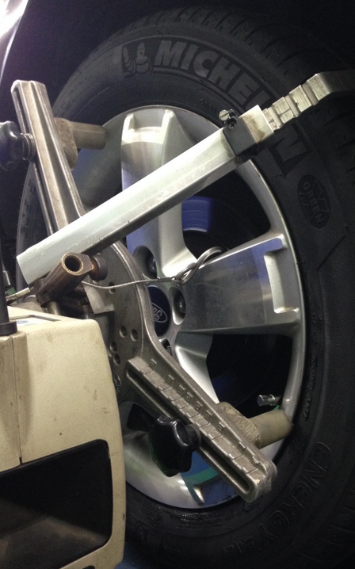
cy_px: 306
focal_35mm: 39
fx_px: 604
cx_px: 223
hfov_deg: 32.6
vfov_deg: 50.4
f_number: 2.4
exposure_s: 1/20
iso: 250
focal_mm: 4.12
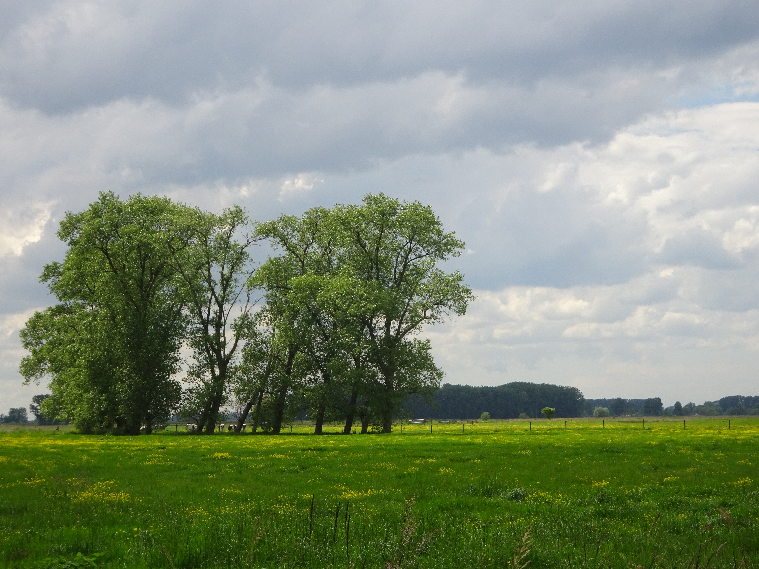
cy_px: 284
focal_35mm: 80
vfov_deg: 18.4
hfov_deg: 24.4
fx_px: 1754
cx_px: 380
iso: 80
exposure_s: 1/500
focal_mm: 13.69
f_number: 5
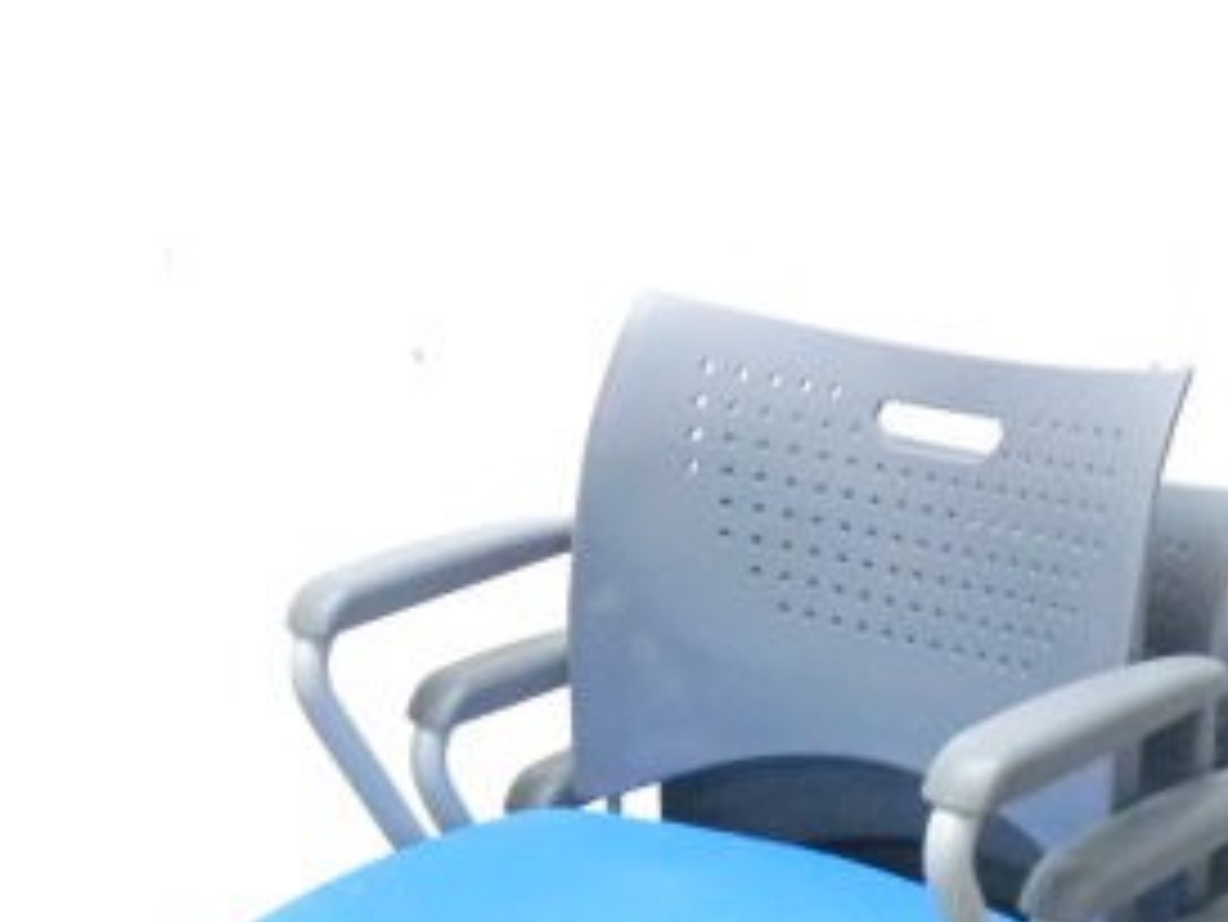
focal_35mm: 75
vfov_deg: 18.8
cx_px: 805
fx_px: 2662
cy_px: 1039
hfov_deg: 25.9
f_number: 3.5
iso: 800
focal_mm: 5.8
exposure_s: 1/25
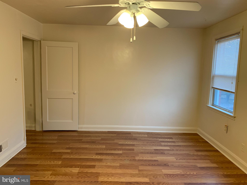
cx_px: 124
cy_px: 92
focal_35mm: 26
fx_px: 186
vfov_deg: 53.1
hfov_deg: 67.3
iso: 100
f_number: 1.8
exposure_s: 1/60
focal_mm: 4.25
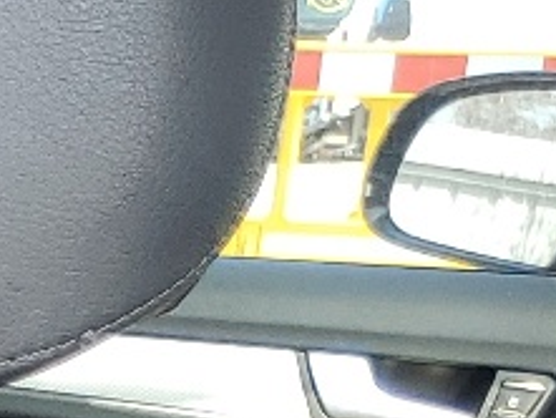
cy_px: 1103
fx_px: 3021
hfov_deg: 9.0
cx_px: -981
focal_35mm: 188
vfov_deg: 7.3
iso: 50
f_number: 1.5
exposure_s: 1/169
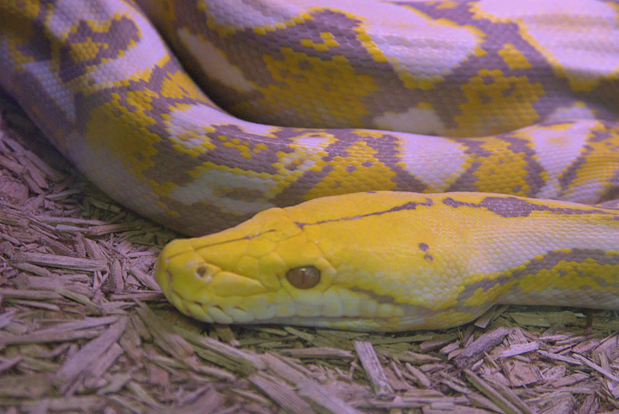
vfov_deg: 14.1
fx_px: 1679
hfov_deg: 20.9
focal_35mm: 98
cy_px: 207
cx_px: 310
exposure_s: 1/30
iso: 1600
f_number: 5.3
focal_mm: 65
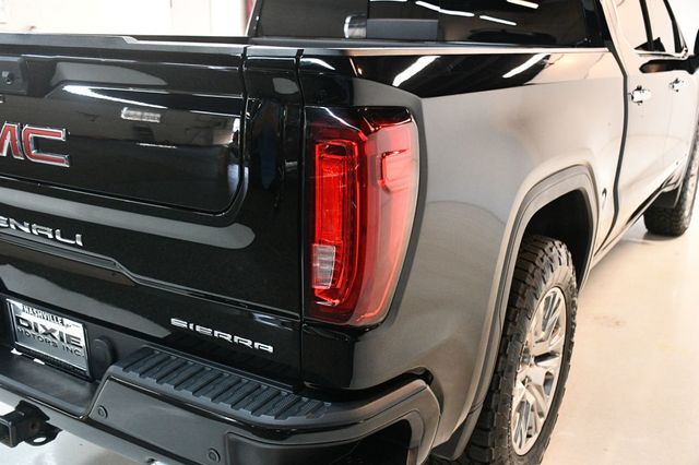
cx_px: 350
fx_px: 699
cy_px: 232
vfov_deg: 36.8
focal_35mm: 36
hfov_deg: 53.2
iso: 3200
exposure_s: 1/100
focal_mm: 24
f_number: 3.8
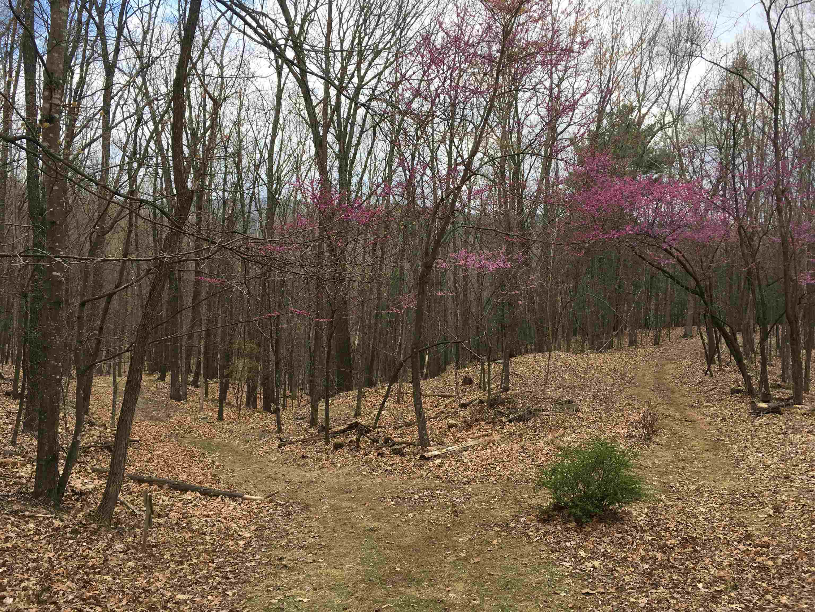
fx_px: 683
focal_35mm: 29
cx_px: 408
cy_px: 306
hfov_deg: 61.7
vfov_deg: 48.2
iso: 25
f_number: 2.2
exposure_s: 1/523
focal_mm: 4.15
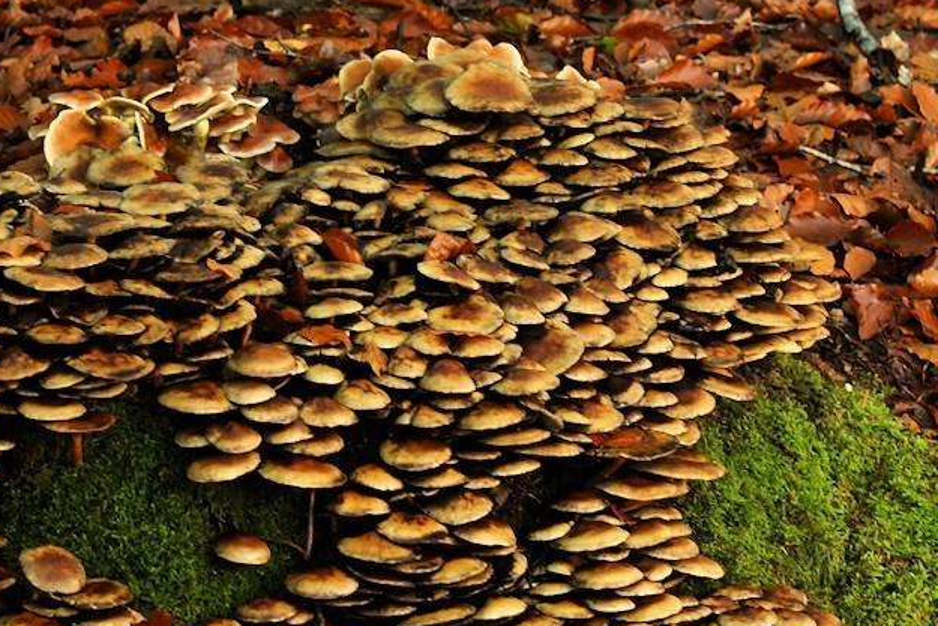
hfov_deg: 6.9
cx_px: 317
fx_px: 7818
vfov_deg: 4.6
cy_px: 427
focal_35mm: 300
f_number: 5.6
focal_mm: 100
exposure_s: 1/10
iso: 200
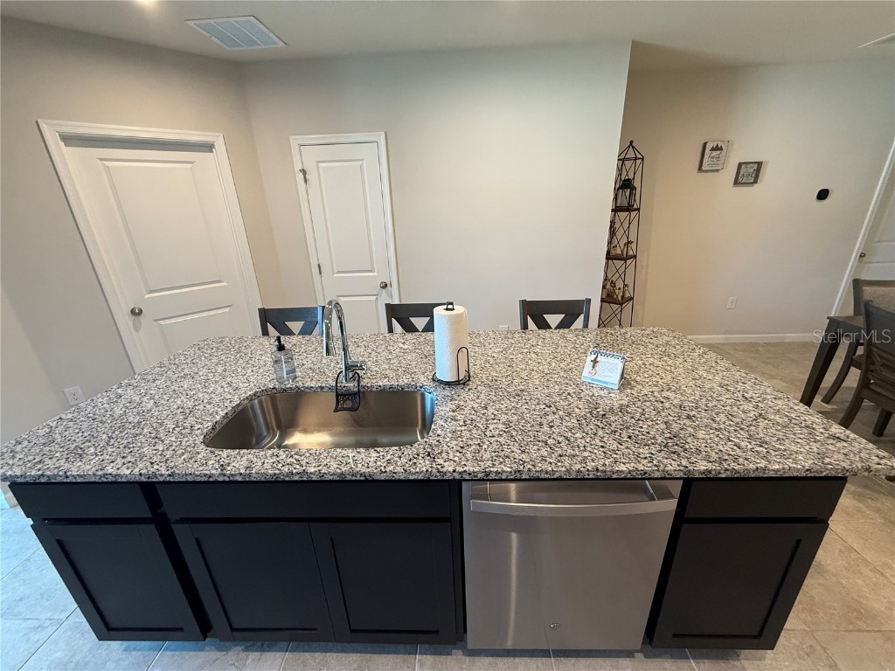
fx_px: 362
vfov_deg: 85.7
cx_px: 448
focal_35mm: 14
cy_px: 336
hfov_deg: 102.1
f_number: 2.2
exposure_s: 1/60
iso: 200
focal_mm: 2.22
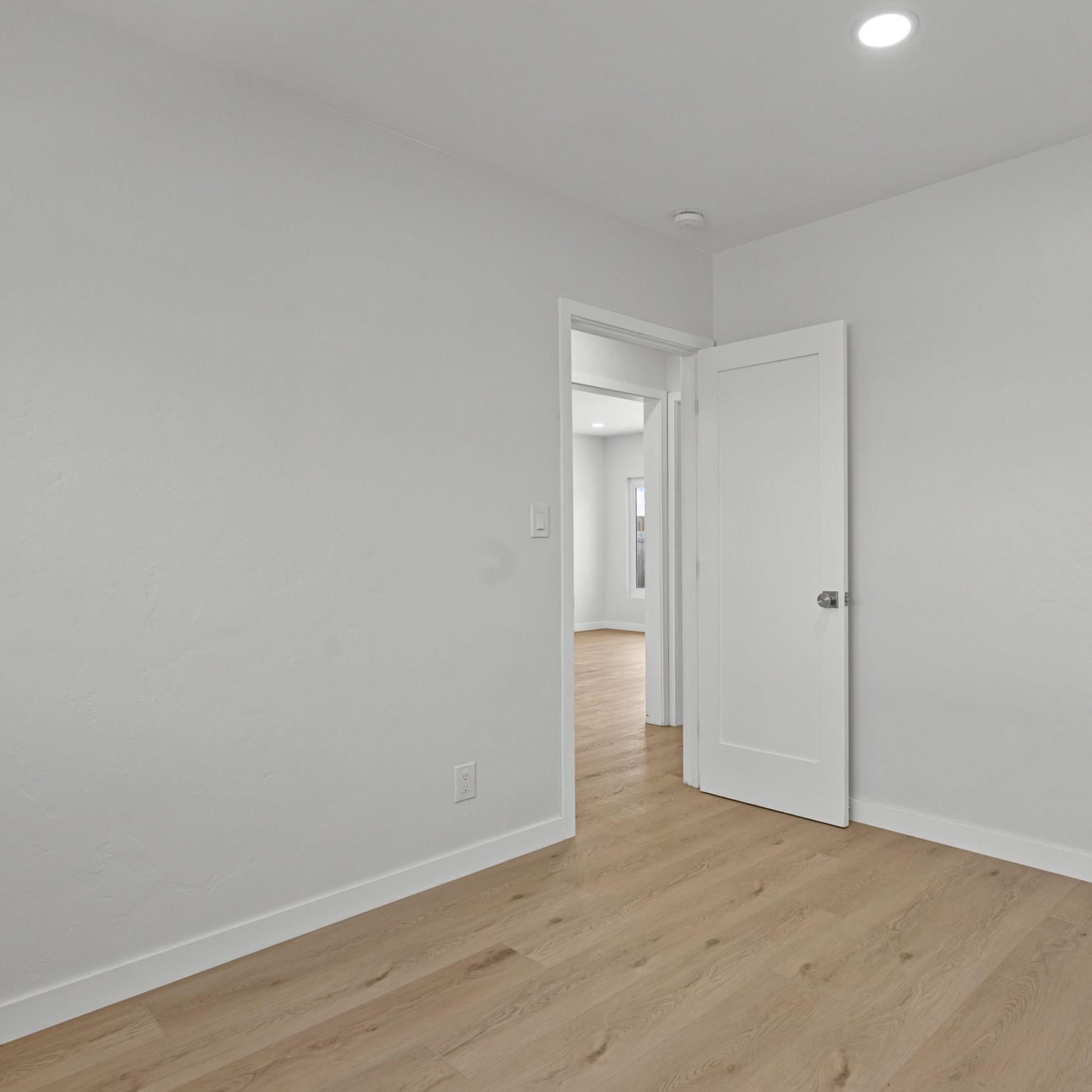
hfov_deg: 70.6
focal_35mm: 21
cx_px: 705
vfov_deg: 72.1
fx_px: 749
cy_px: 570
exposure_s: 1/3
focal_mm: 14
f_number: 8
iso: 100
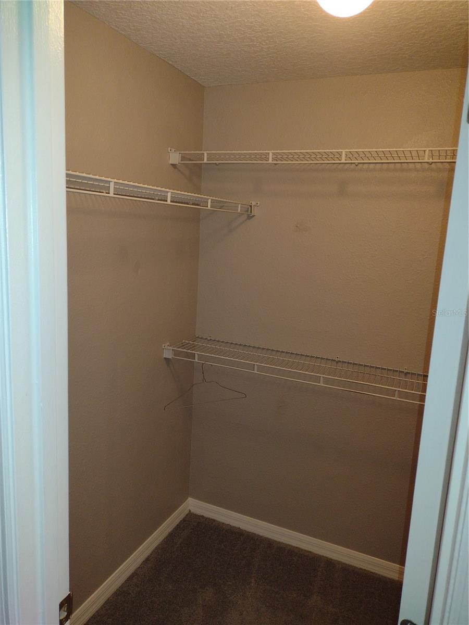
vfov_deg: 65.3
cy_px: 312
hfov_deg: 51.4
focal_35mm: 27
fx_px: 488
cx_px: 234
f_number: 1.7
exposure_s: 1/40
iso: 231
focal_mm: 4.71
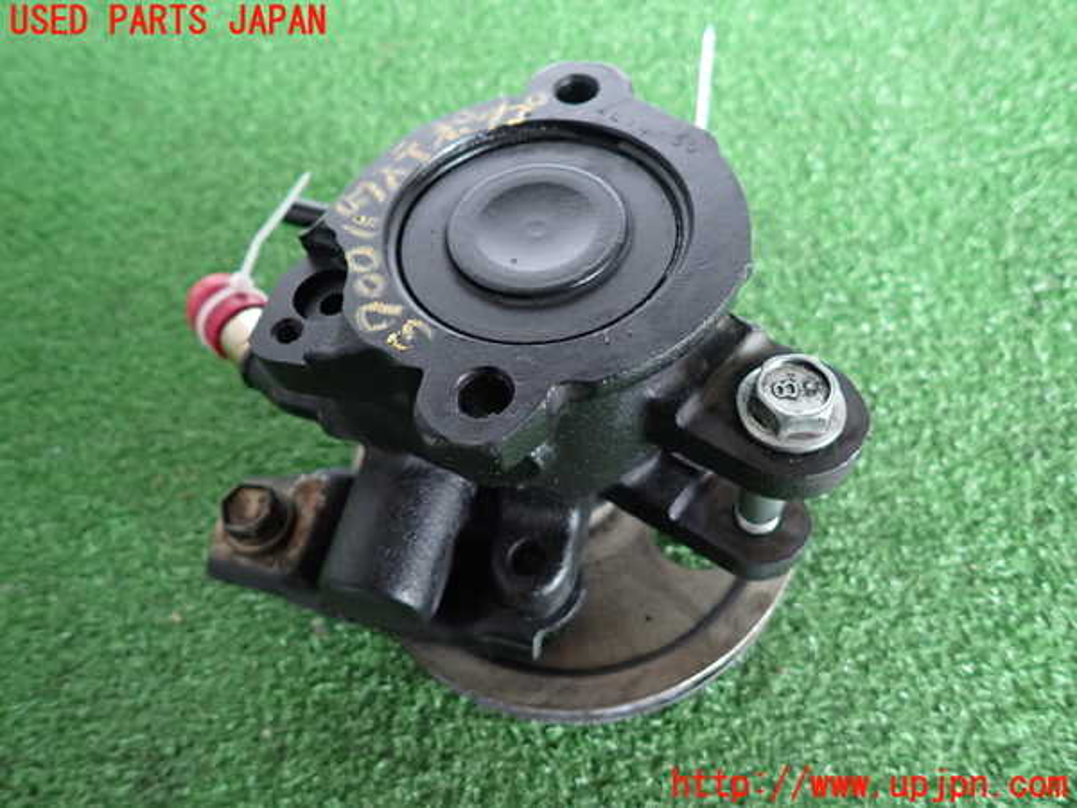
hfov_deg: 69.4
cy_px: 404
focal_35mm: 25
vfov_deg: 54.9
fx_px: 778
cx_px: 538
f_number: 2
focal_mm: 4.5
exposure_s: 1/30
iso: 400
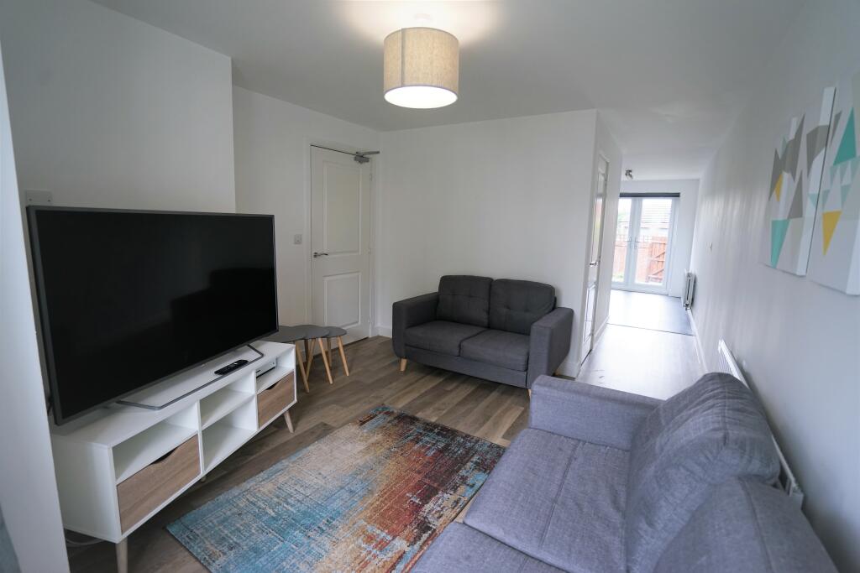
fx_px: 382
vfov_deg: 73.8
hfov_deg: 96.7
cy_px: 286
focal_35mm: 16
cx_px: 430
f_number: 4
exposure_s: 1/160
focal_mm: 16
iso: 640
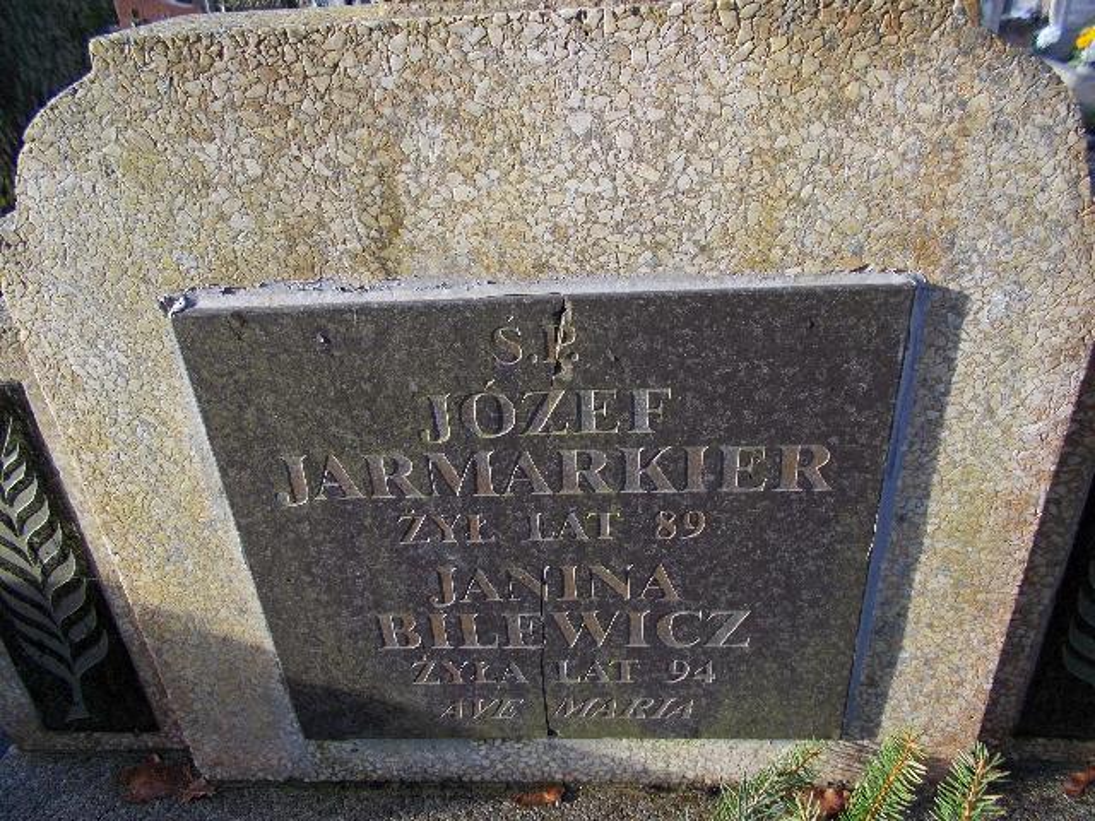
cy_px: 410
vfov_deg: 53.1
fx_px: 822
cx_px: 548
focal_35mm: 26
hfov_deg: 67.3
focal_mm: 4.6
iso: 80
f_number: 3.2
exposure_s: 1/125
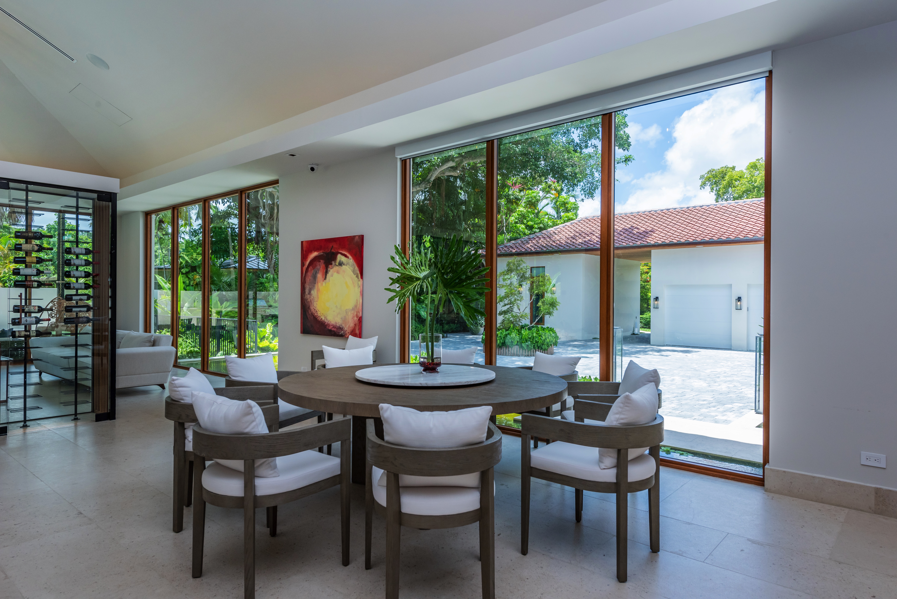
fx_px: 548
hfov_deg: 78.6
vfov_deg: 57.3
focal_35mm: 22
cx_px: 448
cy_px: 300
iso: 320
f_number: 9
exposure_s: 1/200
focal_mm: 22
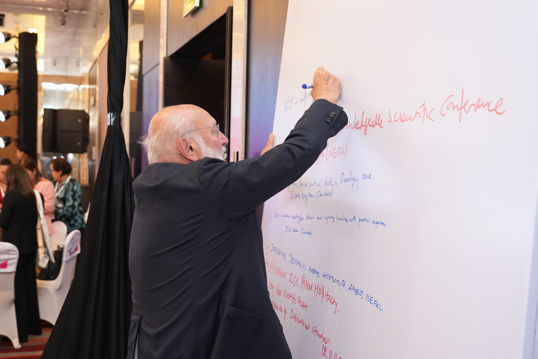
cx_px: 269
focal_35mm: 45
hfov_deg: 43.6
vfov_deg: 29.9
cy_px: 180
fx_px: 672
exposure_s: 1/100
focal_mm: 30
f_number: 3.2
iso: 1000
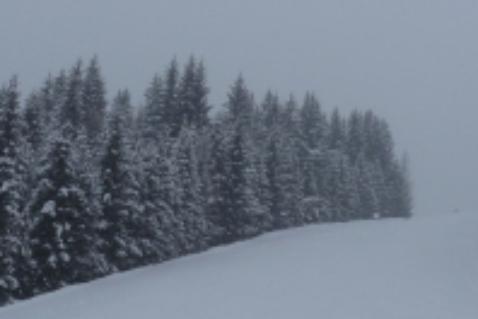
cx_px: 227
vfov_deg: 19.7
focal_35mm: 68
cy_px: 271
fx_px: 903
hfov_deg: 29.7
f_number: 5
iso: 100
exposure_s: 1/800
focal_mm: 4.8
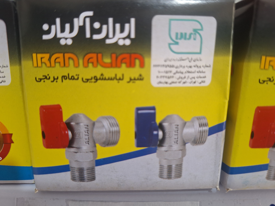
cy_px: 103
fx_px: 183
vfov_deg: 58.9
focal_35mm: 23
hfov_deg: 73.9
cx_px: 138
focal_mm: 5.54
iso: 250
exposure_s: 1/33
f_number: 1.8
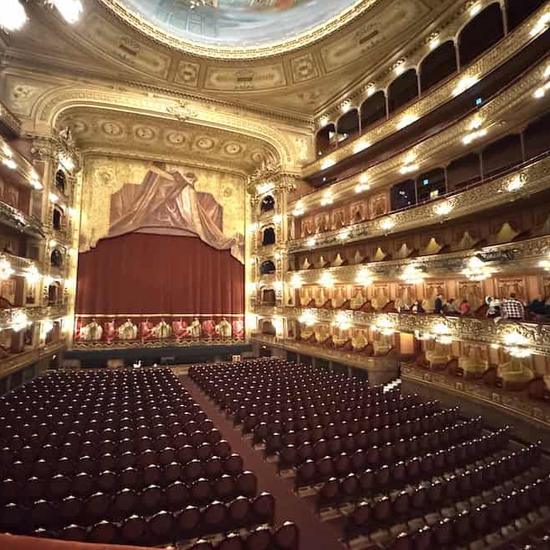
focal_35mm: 17
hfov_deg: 83.0
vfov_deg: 84.0
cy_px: 269
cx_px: 222
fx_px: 306
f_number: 2.2
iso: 1600
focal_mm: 2.2
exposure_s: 1/34
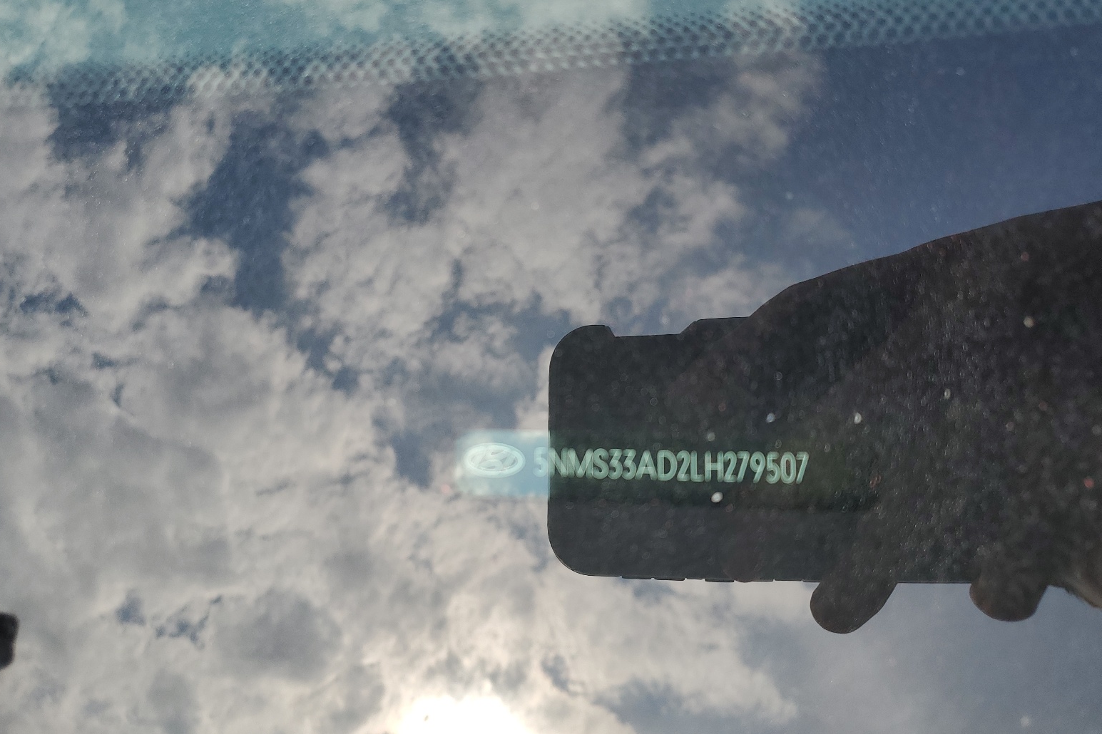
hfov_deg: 65.5
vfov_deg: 46.4
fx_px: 857
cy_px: 371
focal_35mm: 28
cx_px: 537
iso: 50
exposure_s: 1/1000
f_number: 1.5
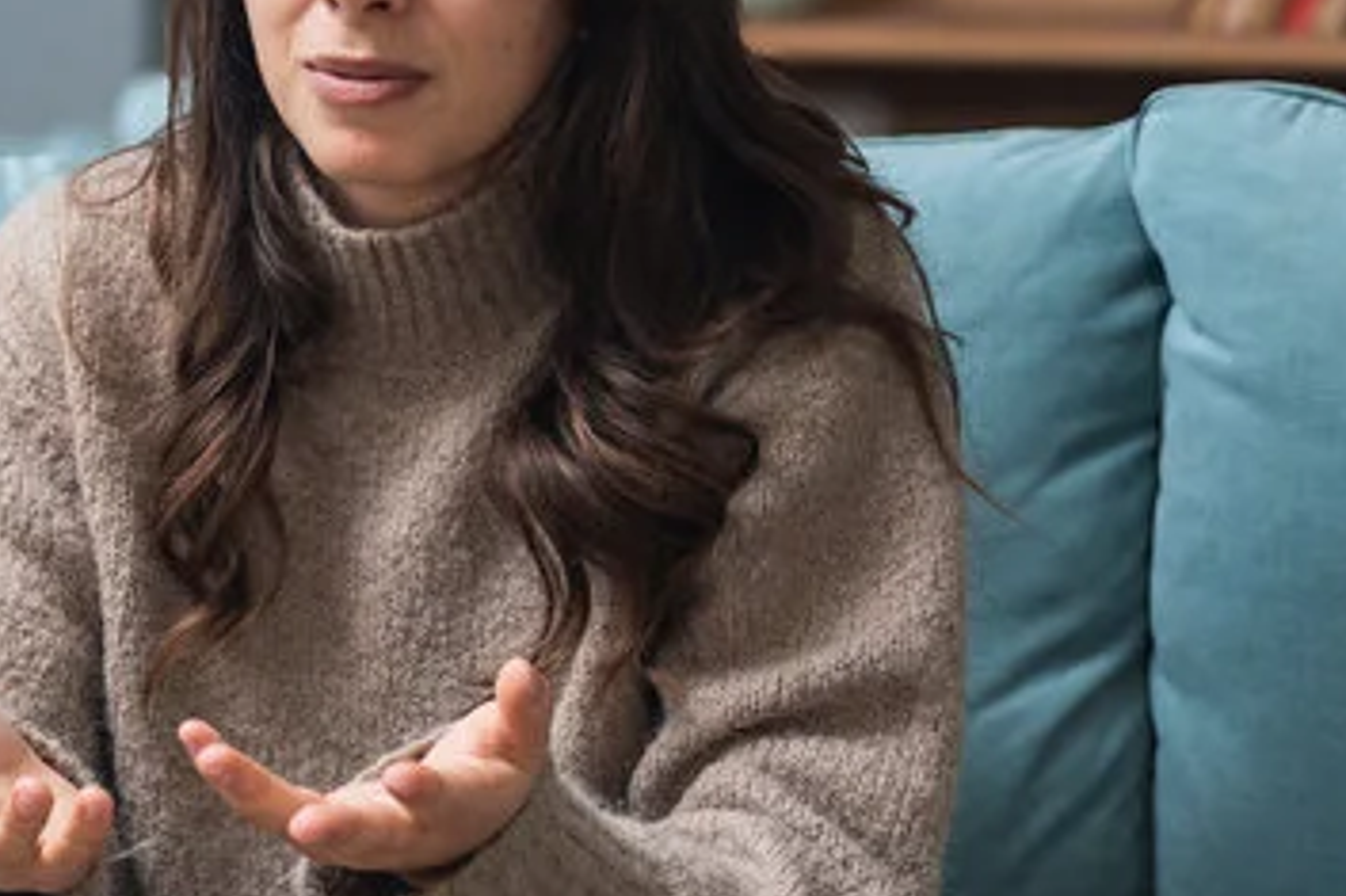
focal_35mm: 155
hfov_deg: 12.8
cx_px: -385
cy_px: 499
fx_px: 5807
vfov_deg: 8.8
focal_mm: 45.7
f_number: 2.8
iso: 160
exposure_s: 1/125
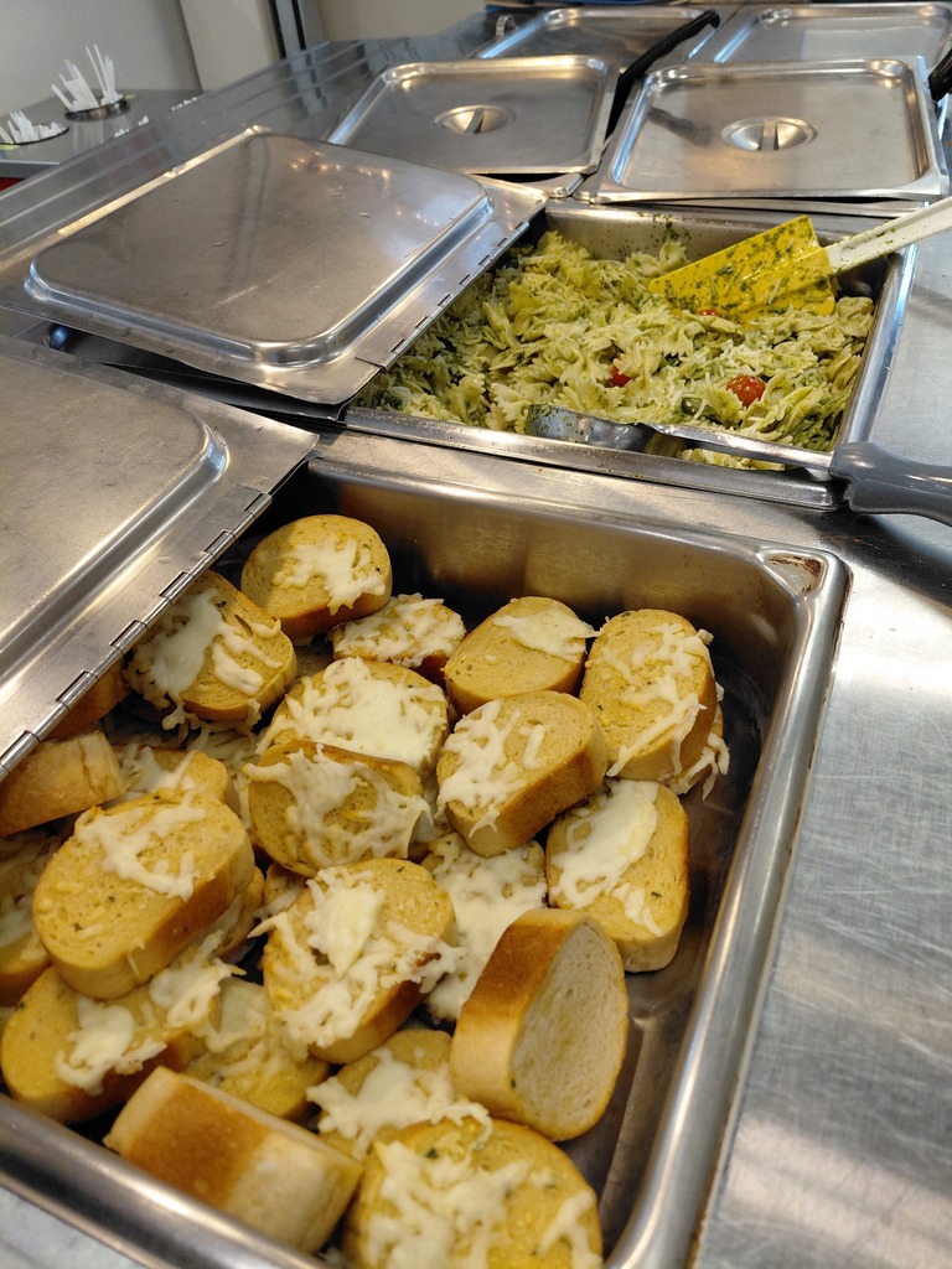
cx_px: 476
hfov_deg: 54.9
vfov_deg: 69.4
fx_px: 917
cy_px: 634
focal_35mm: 25
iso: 100
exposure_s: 1/120
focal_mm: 4.69
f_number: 1.8
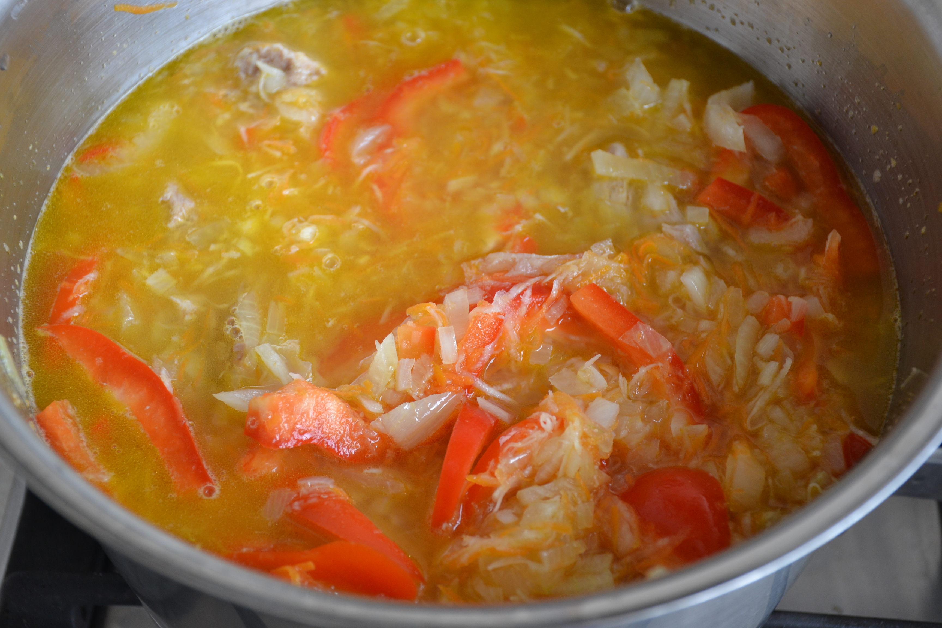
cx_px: 471
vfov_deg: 21.6
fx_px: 1648
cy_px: 314
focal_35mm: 63
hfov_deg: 31.9
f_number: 4.5
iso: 400
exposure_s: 1/60
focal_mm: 42
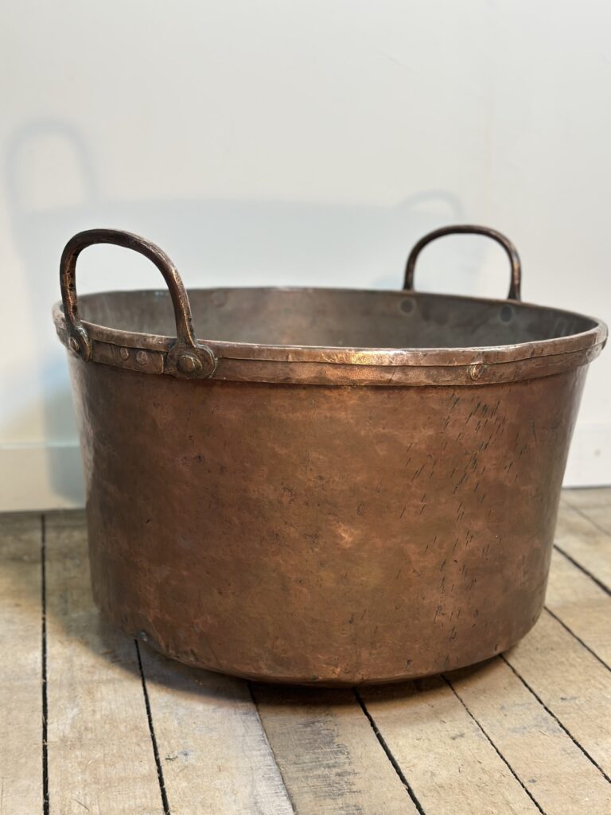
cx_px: 306
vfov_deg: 39.7
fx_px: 1130
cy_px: 408
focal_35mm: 48
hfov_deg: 30.3
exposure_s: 1/100
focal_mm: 6.86
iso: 100
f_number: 1.78
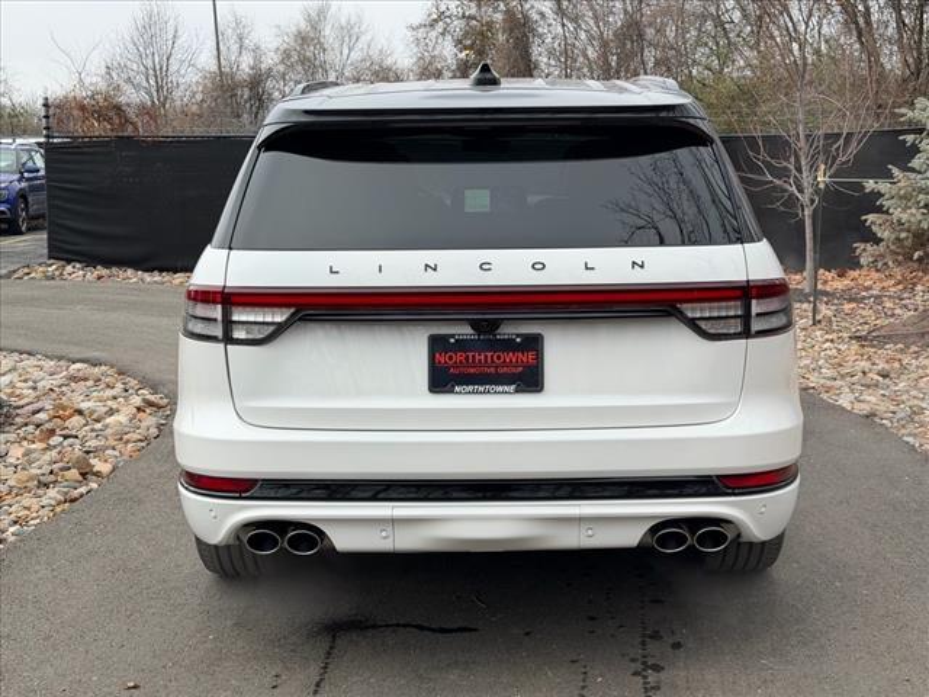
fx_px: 1288
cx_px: 464
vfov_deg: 30.3
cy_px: 348
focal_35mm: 48
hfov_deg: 39.7
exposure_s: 1/1484
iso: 64
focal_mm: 6.76
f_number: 1.78
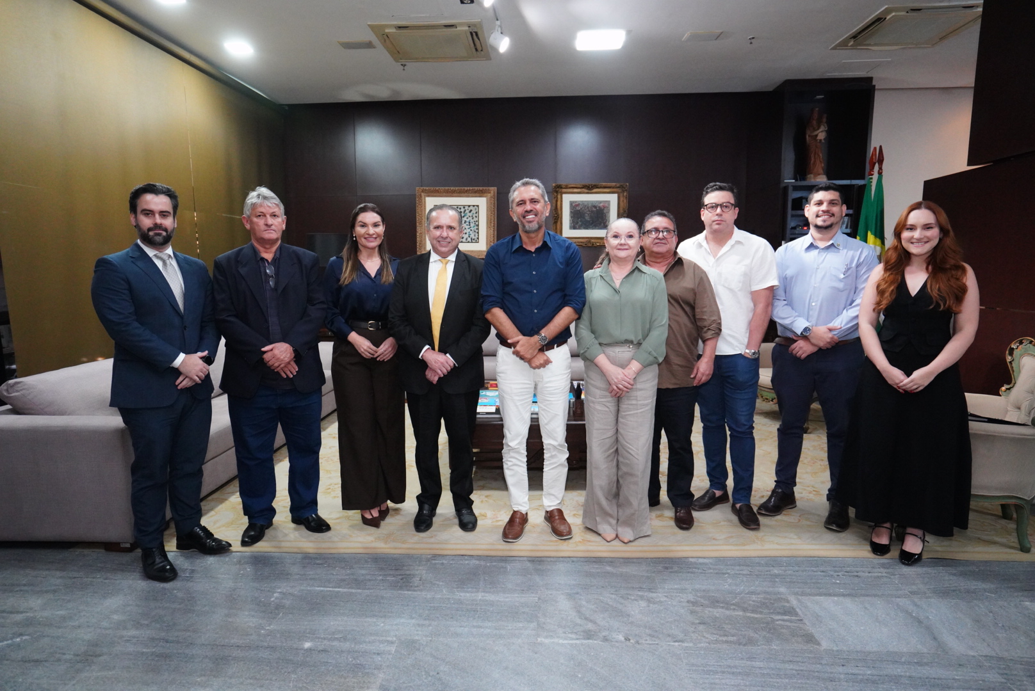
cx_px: 518
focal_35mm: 20
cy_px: 346
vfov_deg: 62.0
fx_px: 575
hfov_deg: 83.9
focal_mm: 20
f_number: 4
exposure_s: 1/160
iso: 8000
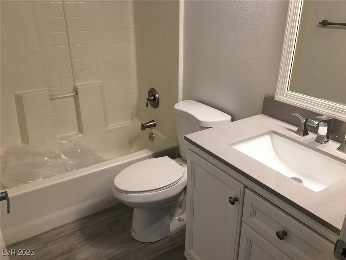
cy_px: 130
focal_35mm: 29
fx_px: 290
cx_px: 173
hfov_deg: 61.7
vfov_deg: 48.2
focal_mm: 4.15
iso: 32
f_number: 2.2
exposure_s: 1/30
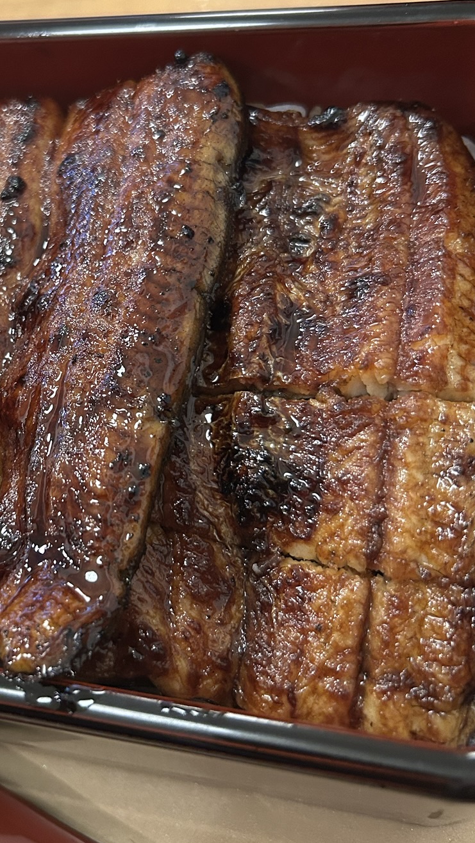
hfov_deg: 26.7
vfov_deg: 47.1
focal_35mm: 43
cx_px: 40
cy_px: 342
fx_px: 963
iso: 320
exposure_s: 1/50
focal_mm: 5.7
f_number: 1.5
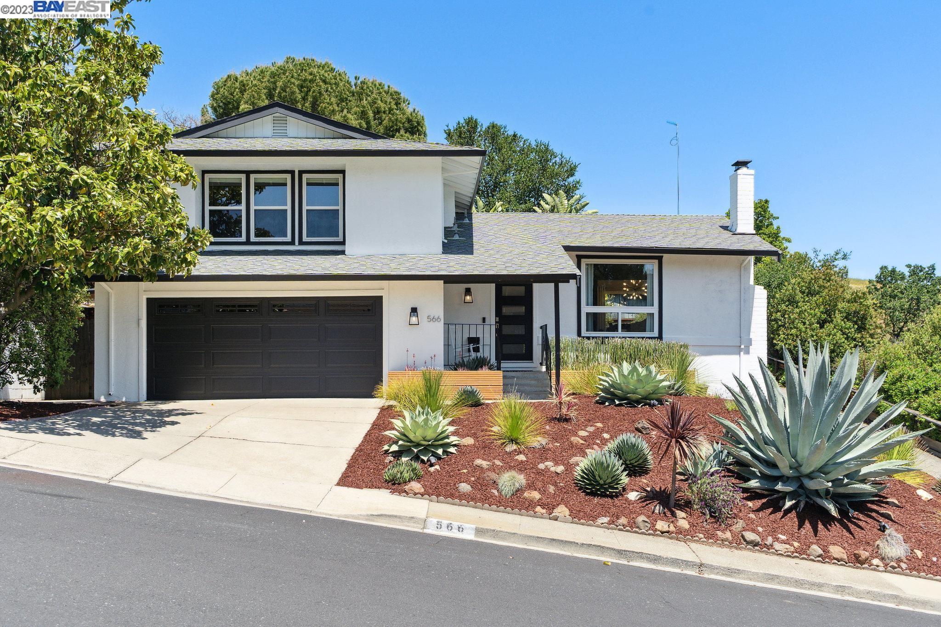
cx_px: 470
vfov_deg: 35.9
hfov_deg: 51.9
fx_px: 967
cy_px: 314
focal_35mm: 37
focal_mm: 37
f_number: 8
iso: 320
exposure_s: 1/640
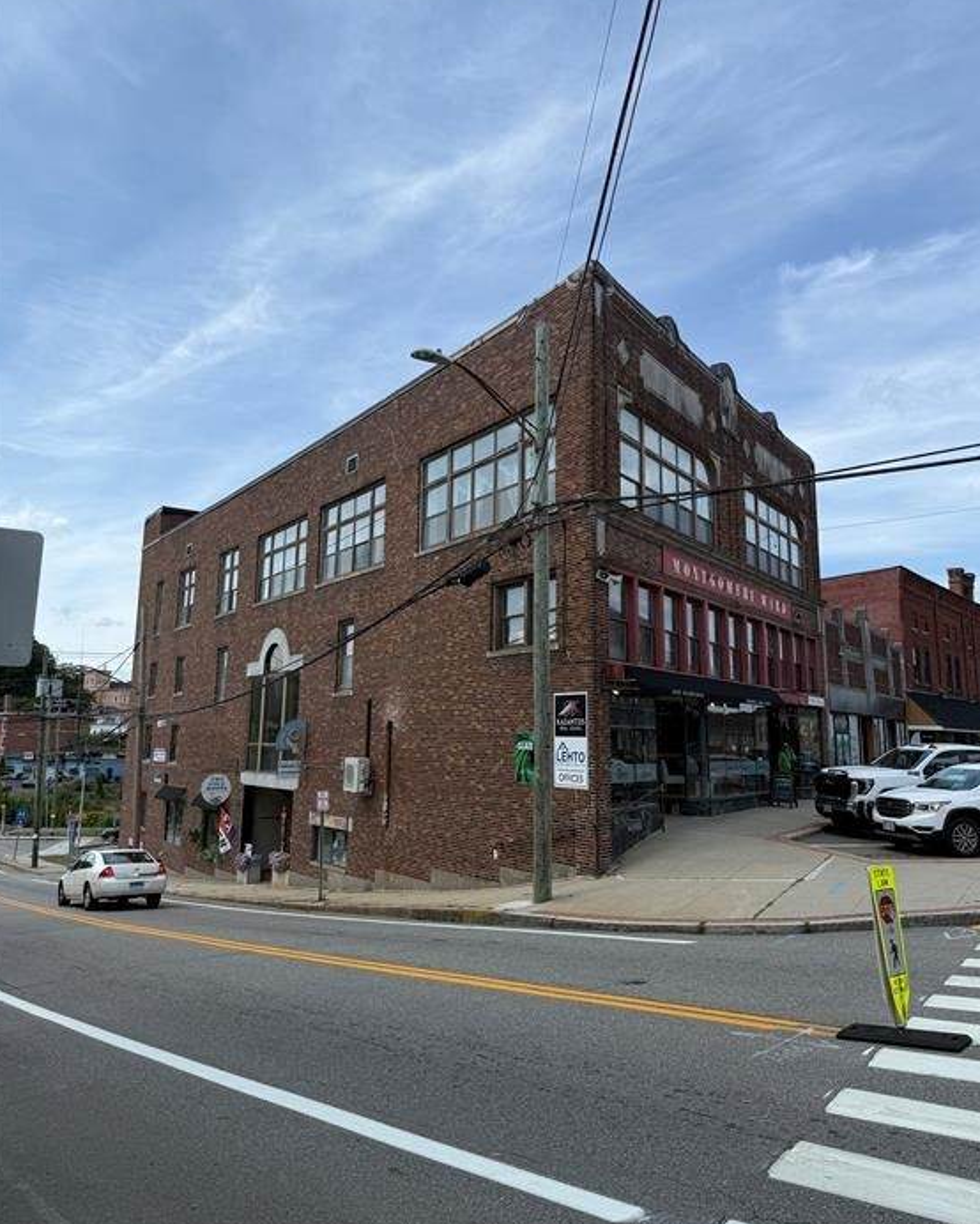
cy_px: 571
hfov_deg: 54.9
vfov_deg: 65.9
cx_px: 499
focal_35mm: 26
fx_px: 942
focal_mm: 6.76
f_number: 1.78
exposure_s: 1/4405
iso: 80
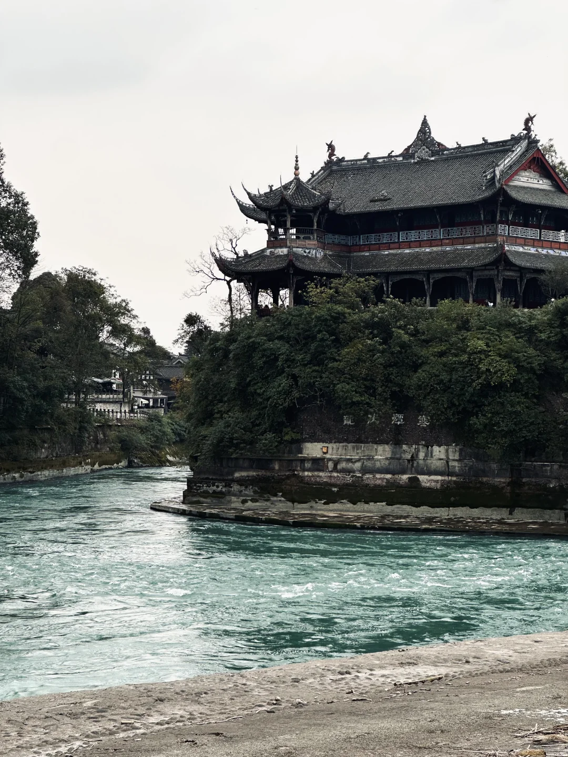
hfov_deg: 19.1
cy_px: 378
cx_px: 284
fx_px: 1685
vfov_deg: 25.3
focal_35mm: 77
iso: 32
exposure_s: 1/99
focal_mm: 9
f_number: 2.8
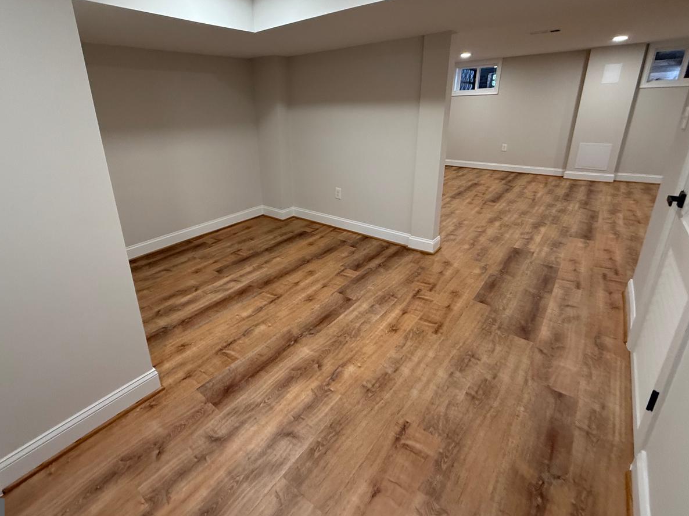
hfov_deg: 90.9
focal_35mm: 17
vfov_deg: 74.2
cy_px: 218
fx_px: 338
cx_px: 321
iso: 320
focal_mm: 2.22
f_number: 2.2
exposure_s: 1/120
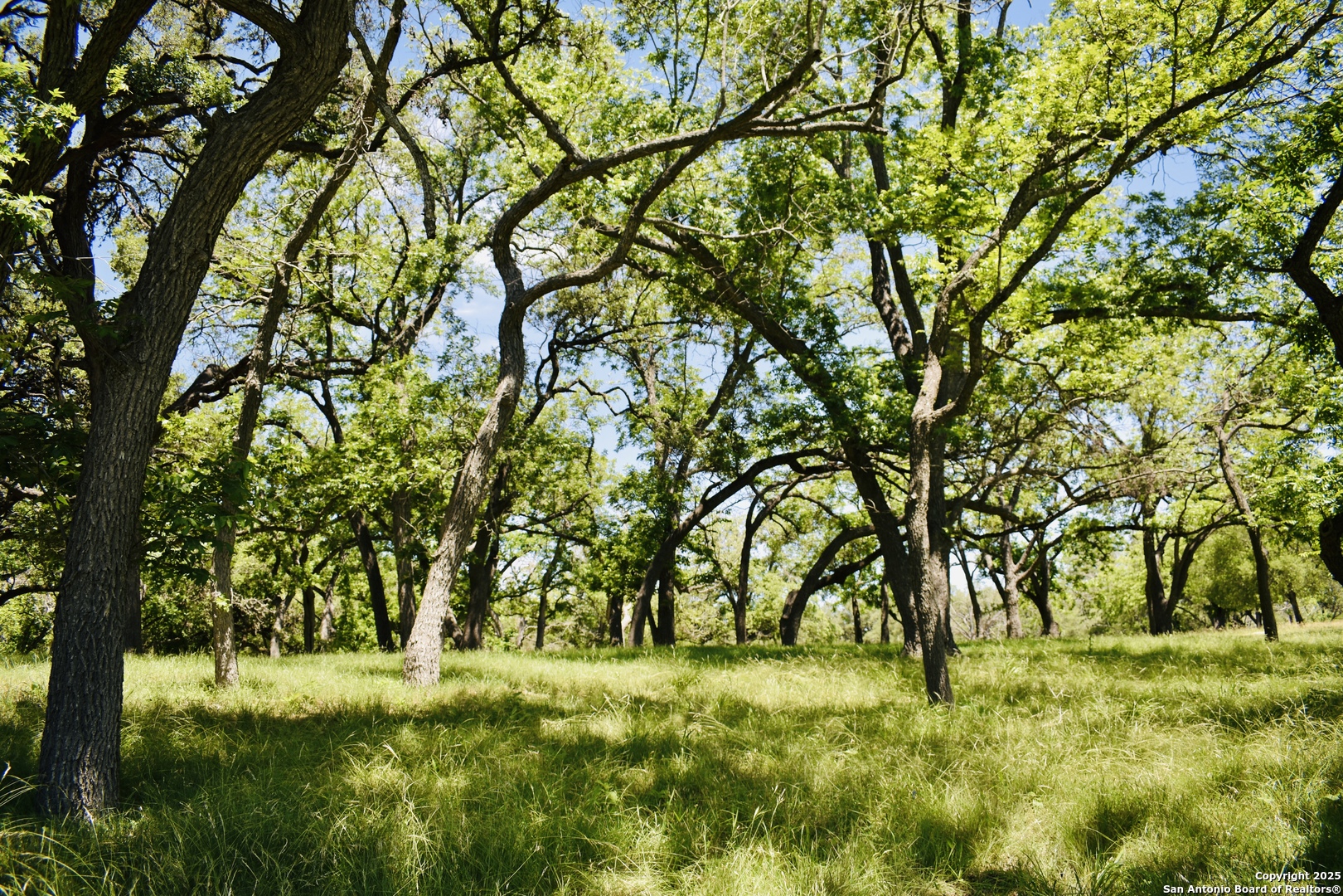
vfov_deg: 47.9
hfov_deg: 67.4
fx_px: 1007
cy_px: 448
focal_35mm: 27
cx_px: 672
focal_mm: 18
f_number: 4
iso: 100
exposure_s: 1/400
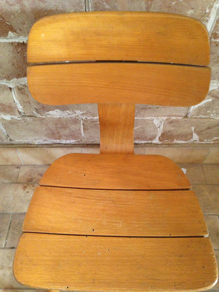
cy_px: 146
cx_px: 110
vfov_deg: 55.4
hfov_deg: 42.9
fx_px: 278
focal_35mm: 33
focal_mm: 4.12
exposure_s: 1/20
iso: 400
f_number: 2.4
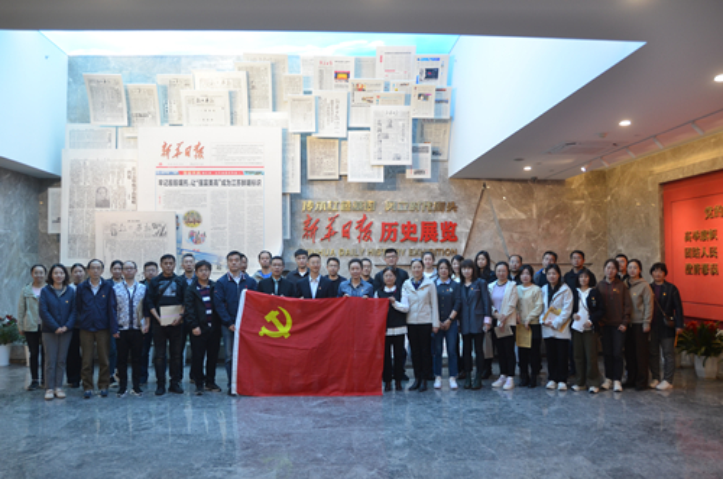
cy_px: 240
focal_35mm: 30
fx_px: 601
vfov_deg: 43.4
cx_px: 362
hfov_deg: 62.0
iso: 400
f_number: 4
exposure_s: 1/60
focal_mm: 20
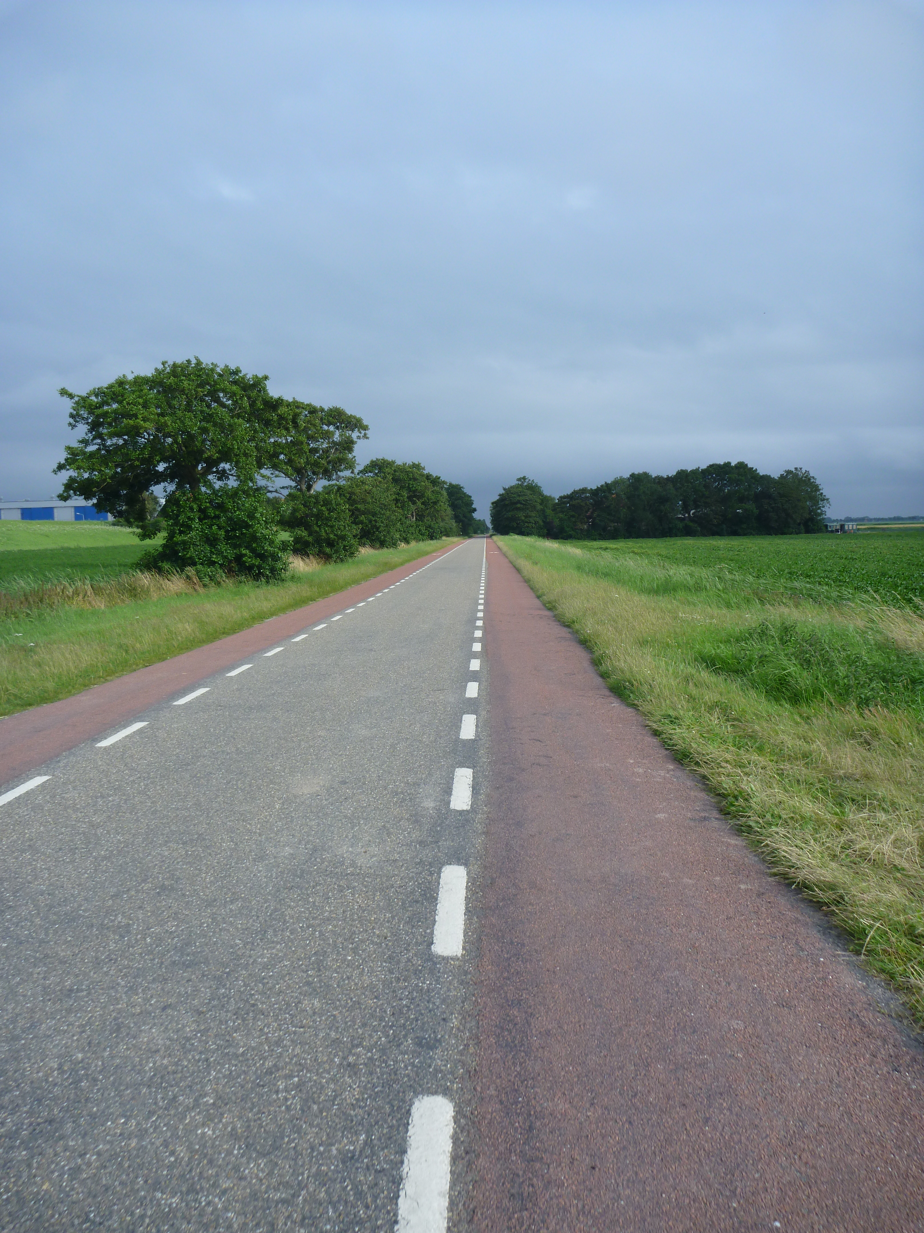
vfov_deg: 63.4
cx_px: 462
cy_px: 616
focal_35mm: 28
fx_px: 997
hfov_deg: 49.7
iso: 80
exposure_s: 1/500
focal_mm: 4.9
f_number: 3.3
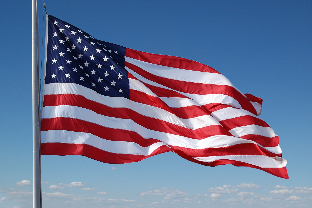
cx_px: 154
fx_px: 502
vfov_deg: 23.3
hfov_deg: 34.5
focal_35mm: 58
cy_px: 103
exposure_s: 1/640
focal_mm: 38
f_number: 7.1
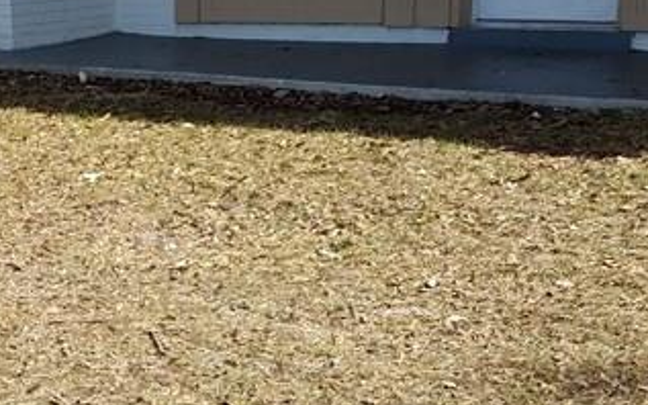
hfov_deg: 22.5
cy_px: 235
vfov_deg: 14.7
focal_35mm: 89
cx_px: 14
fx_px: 1571
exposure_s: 1/1640
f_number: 1.7
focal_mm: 4.2
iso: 50
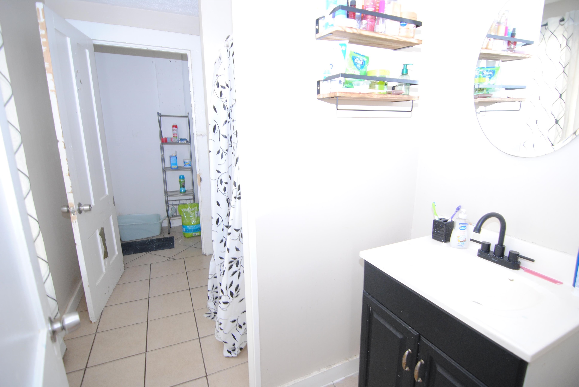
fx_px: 266
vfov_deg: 72.2
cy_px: 194
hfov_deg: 94.9
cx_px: 290
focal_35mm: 16
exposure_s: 1/10
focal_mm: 11
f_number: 2.8
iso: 400
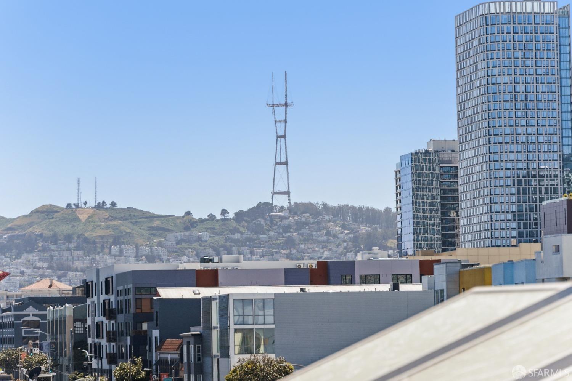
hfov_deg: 15.8
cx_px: 286
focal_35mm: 130
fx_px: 2065
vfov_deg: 10.5
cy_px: 190
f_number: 5.6
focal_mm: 87
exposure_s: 1/1600
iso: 100
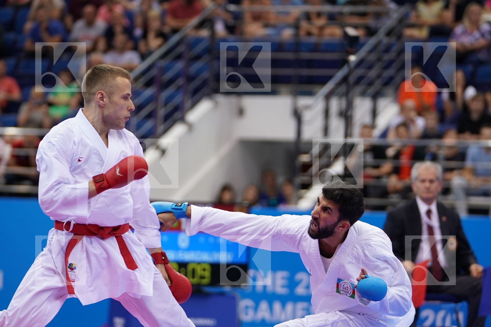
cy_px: 164
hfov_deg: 9.7
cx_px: 246
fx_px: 2905
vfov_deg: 6.4
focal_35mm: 213
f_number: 2.8
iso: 1600
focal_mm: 142
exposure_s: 1/1000
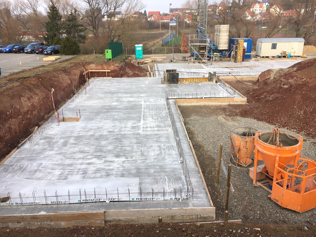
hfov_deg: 61.7
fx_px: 265
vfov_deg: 48.2
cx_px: 158
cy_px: 118
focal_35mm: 29
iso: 25
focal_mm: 4.15
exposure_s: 1/416
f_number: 2.2
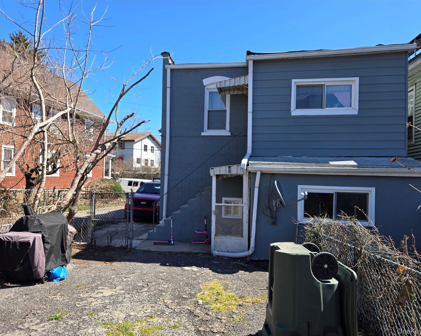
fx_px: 299
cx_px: 217
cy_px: 168
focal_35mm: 24
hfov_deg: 70.3
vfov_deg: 58.8
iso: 25
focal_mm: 5.4
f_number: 1.8
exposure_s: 1/781
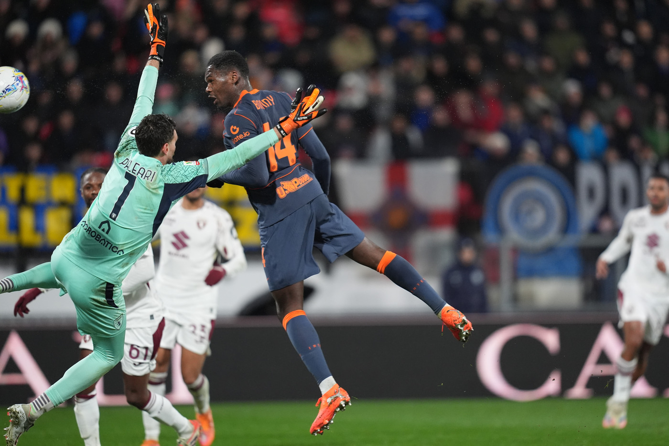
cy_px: 223
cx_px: 334
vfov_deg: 3.4
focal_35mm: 400
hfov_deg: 5.2
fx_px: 7432
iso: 3200
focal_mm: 400
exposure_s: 1/1600
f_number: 2.8
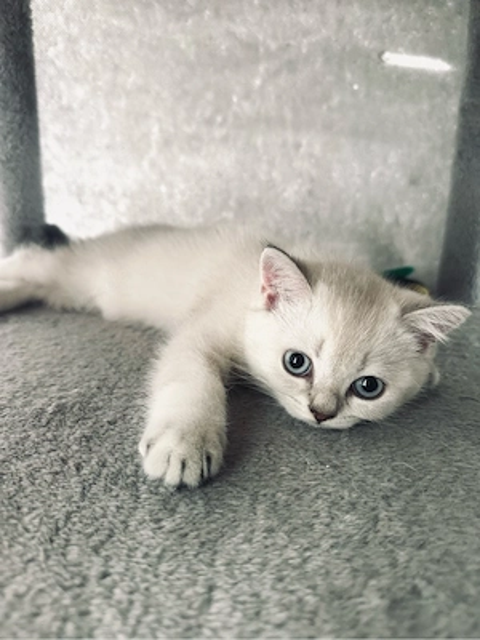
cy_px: 320
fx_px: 444
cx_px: 240
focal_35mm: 24
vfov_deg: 71.6
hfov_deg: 56.8
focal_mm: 6.86
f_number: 1.78
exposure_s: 1/60
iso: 320
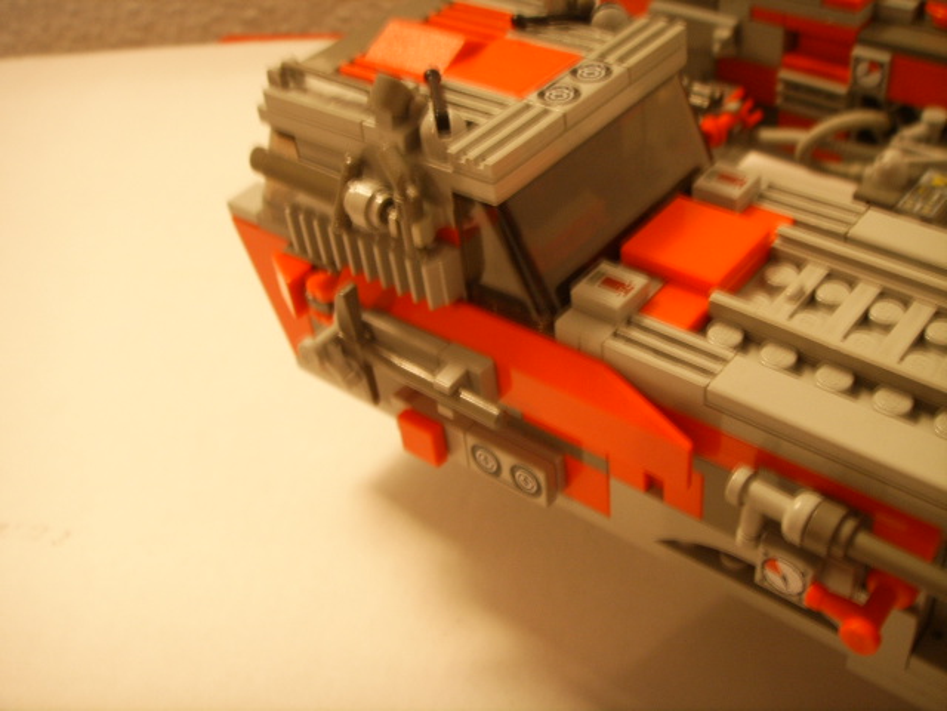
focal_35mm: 39
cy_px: 356
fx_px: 1067
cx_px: 474
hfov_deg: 47.9
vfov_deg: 36.8
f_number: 3.5
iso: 63
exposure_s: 1/2
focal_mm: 6.6
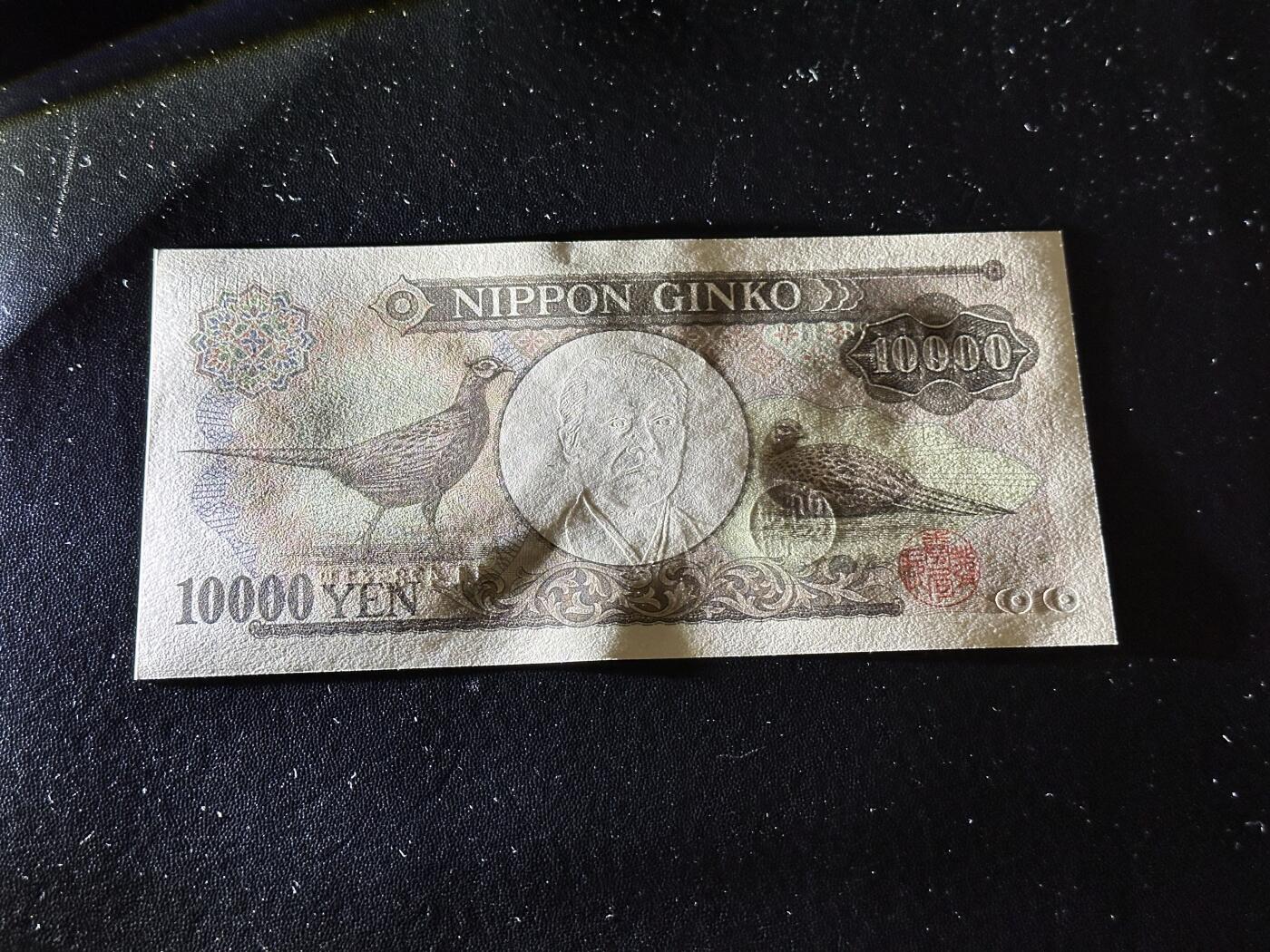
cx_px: 635
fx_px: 1761
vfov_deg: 30.3
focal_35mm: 48
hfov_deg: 39.7
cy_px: 476
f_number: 1.78
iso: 250
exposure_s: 1/50
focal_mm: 6.86
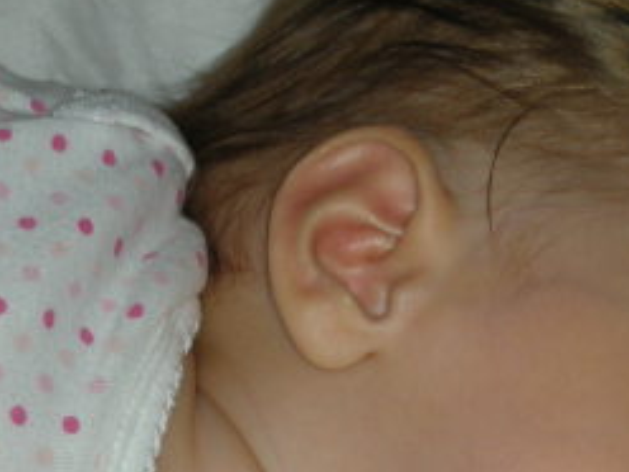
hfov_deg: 6.6
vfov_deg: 5.0
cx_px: 503
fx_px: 5433
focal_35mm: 299
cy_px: 355
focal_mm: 17.4
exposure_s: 1/120
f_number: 5
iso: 50
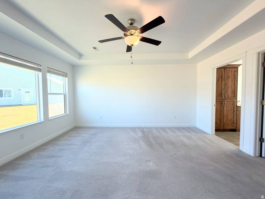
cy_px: 100
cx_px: 132
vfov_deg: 85.7
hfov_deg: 102.1
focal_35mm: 14
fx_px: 107
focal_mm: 2.22
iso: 50
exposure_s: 1/123
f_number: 2.2
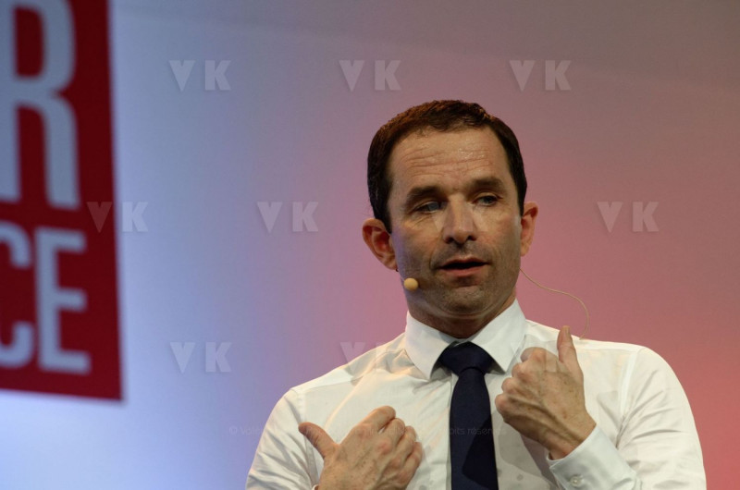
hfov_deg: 6.9
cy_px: 245
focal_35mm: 300
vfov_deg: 4.6
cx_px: 370
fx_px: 6154
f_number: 4.5
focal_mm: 200
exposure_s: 1/500
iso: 1000
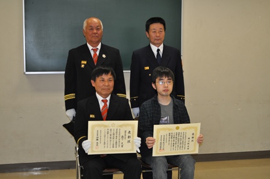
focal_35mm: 63
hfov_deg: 31.9
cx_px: 135
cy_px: 90
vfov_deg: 21.5
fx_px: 472
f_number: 5.3
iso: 800
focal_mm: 42
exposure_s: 1/60
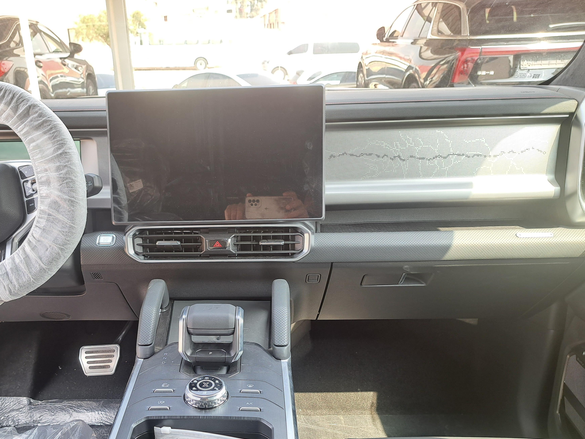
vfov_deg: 43.8
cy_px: 276
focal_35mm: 32
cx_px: 227
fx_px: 541
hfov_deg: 56.3
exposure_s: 1/50
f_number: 1.8
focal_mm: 5.23
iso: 50
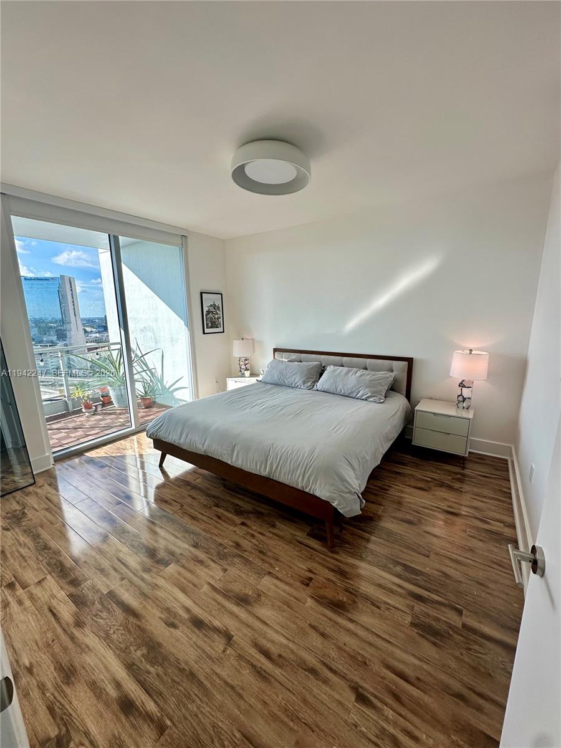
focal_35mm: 14
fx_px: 303
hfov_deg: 85.7
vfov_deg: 102.1
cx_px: 280
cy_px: 374
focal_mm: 2.22
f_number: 2.2
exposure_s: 1/374
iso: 40
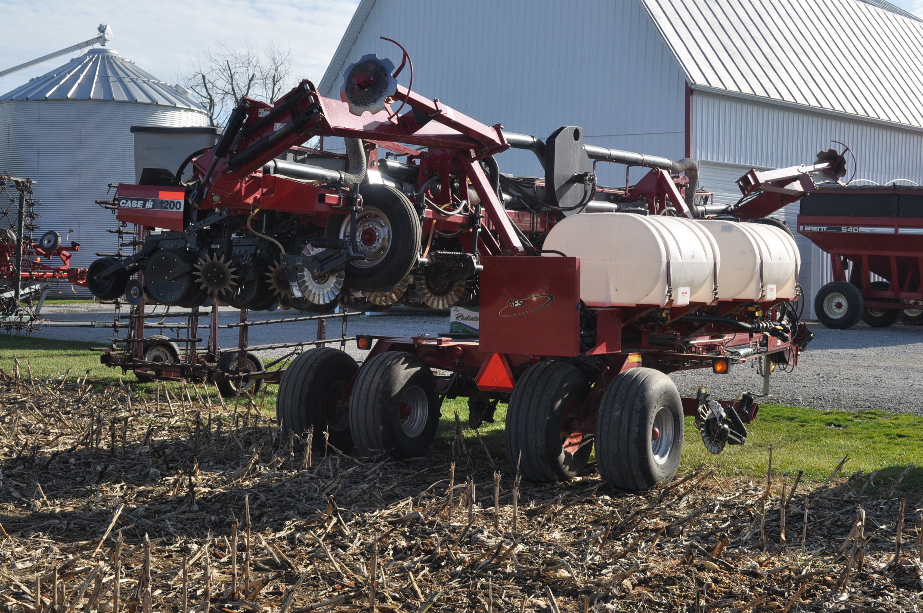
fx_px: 1383
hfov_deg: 36.9
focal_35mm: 54
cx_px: 462
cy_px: 306
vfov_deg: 25.0
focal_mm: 36
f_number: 9
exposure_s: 1/320
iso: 200
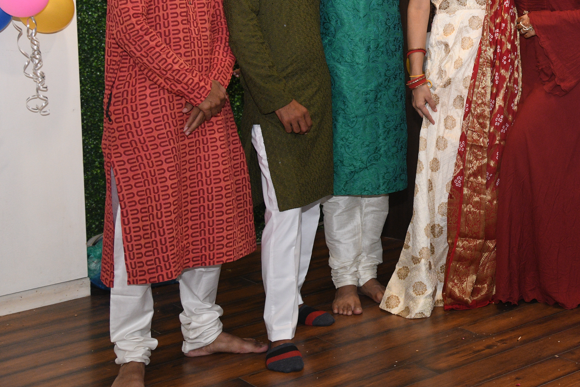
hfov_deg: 28.4
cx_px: 565
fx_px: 1079
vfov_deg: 19.7
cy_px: 0
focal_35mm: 67
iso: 1250
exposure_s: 1/160
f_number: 4.5
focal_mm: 32
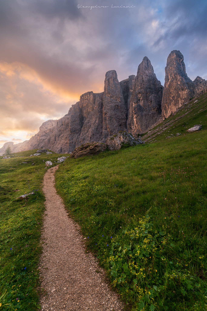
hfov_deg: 70.5
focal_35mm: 17
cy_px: 156
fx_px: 147
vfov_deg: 93.3
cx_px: 104
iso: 100
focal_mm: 17
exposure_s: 1/5
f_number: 9
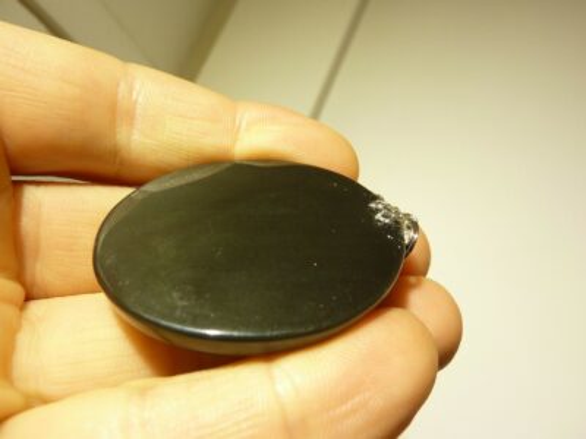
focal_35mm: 25
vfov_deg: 54.9
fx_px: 423
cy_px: 220
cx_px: 293
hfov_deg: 69.4
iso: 80
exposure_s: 1/60
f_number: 3.3
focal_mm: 4.1
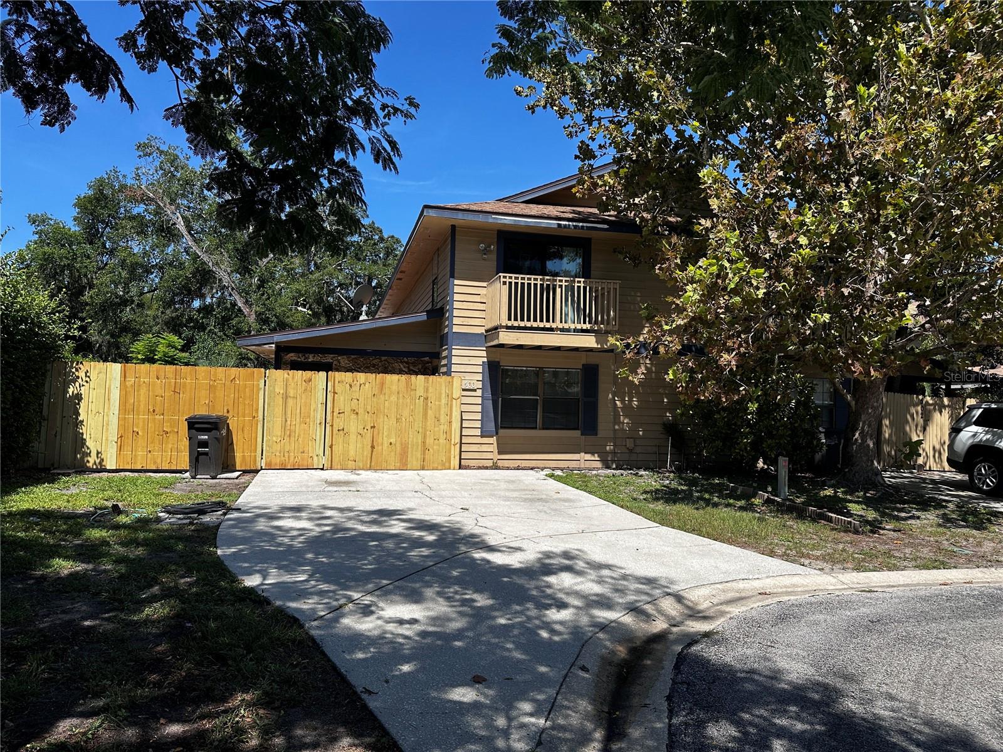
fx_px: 695
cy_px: 376
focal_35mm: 24
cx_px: 502
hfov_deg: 71.6
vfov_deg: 56.8
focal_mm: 6.86
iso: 80
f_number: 1.78
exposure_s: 1/4016
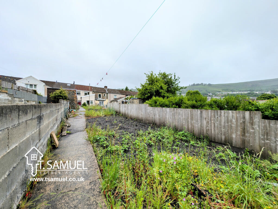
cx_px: 139
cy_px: 104
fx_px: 97
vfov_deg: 94.6
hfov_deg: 110.5
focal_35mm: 12
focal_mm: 2.23
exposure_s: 1/994
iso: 41
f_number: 1.95
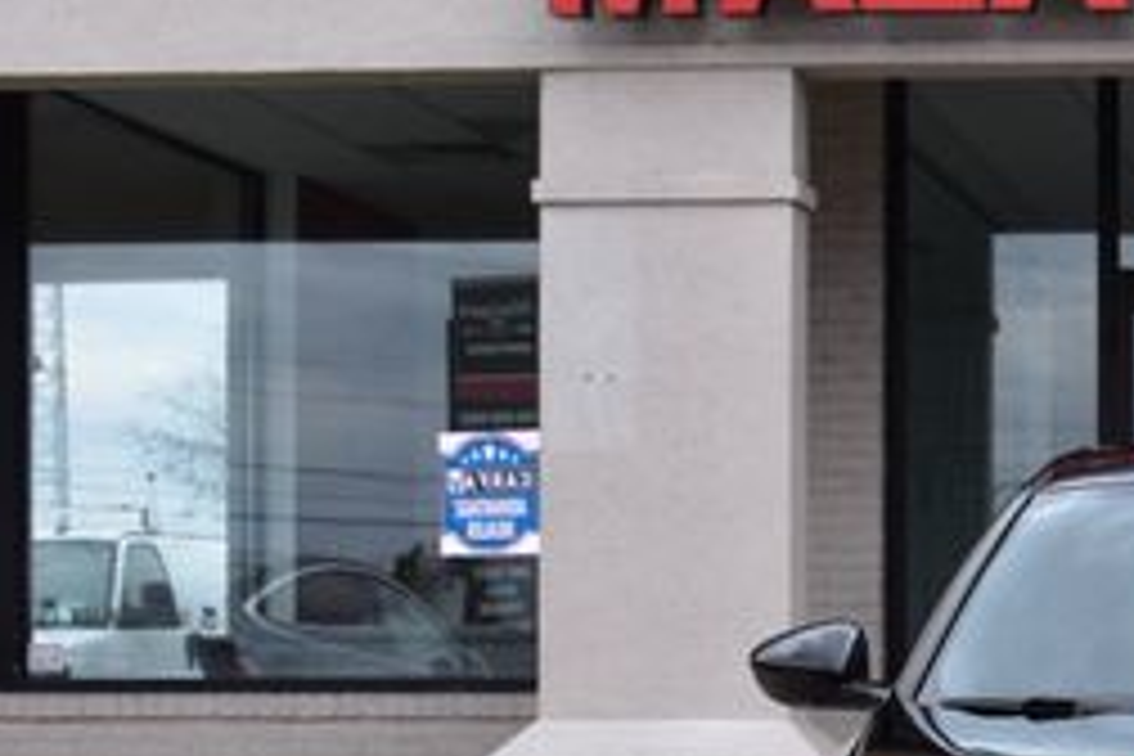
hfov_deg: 17.5
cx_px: 1418
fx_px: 3473
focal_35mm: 110
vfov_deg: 12.3
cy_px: 702
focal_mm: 29
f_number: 9
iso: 400
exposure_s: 1/125
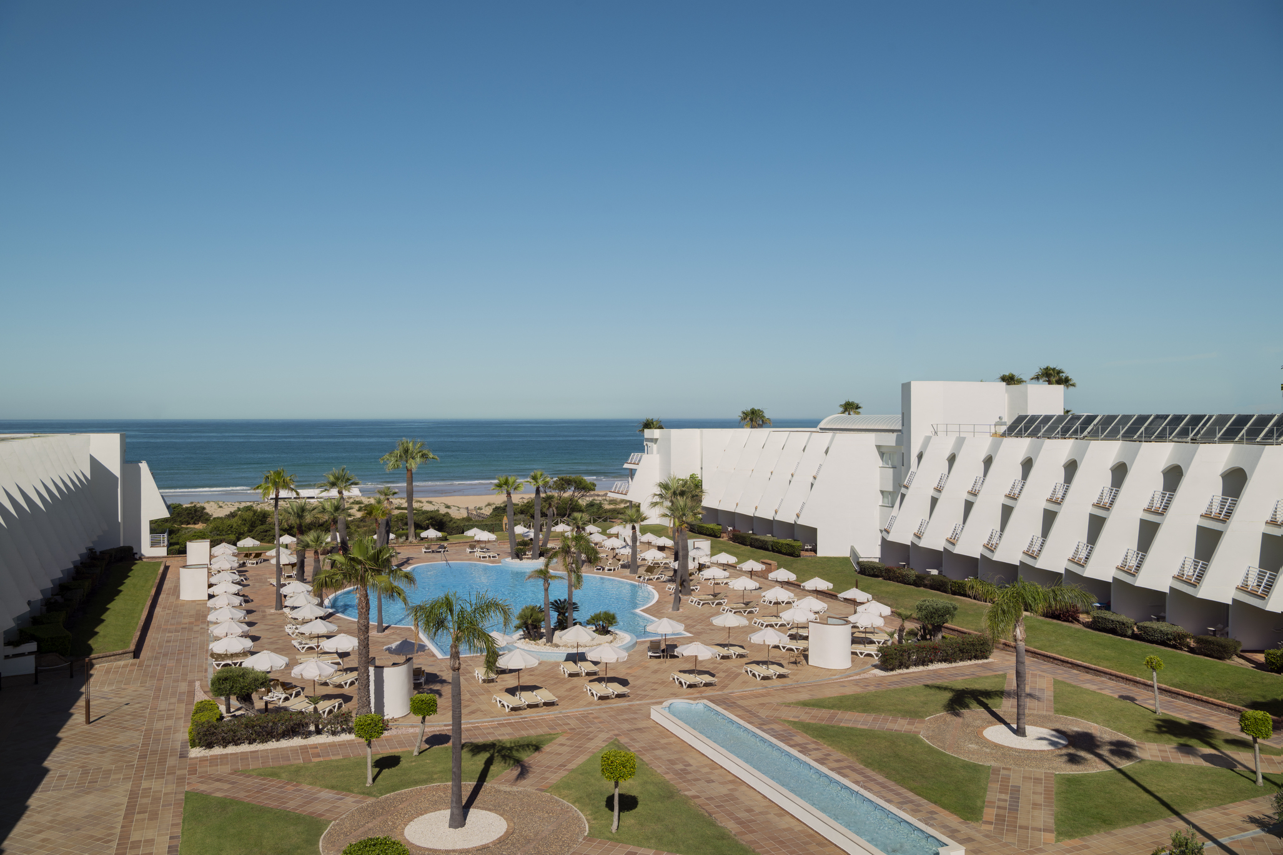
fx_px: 1033
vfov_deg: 45.0
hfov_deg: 63.7
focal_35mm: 29
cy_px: 428
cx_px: 642
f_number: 10
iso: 64
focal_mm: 29
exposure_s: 1/250
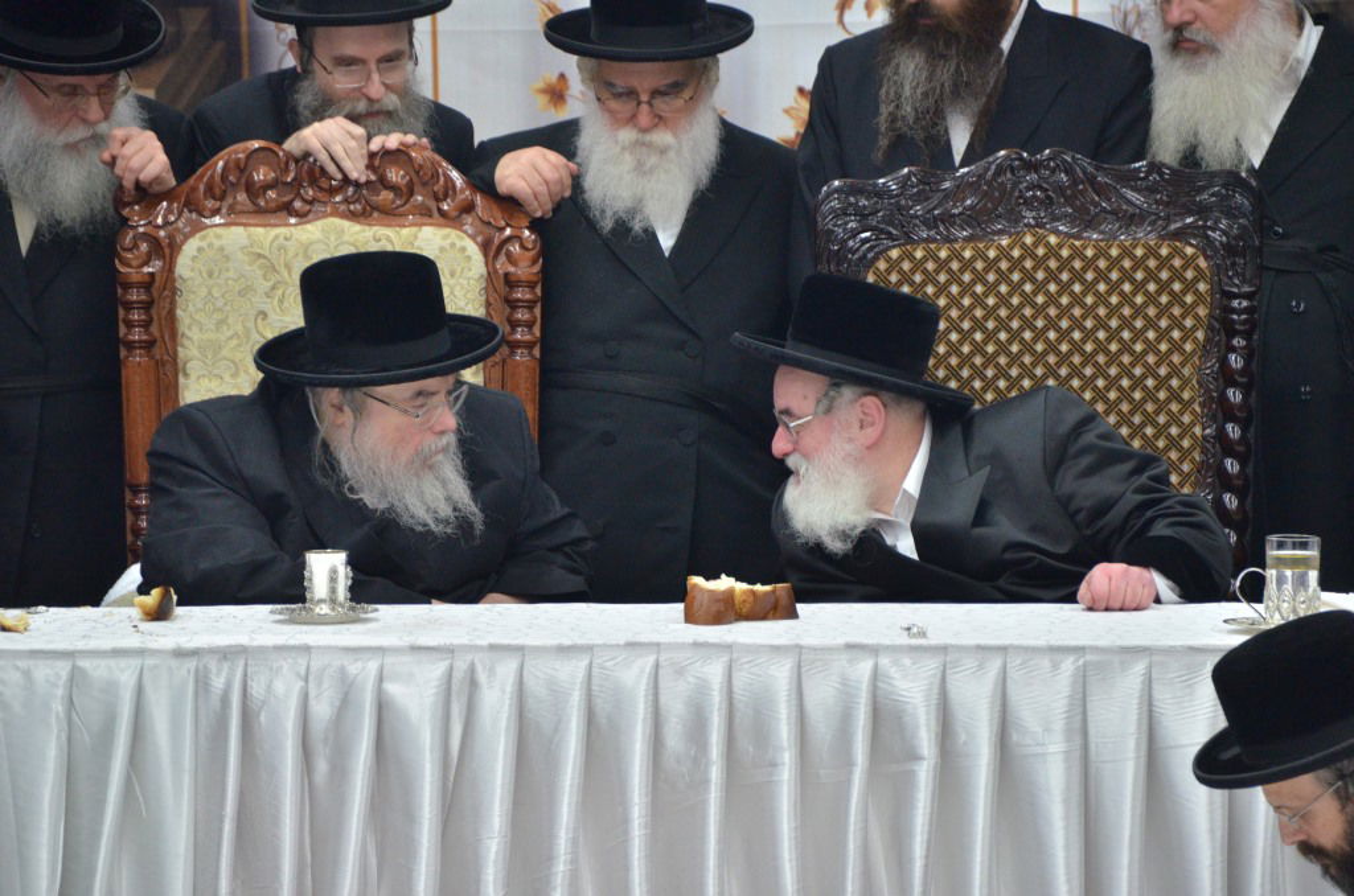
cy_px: 448
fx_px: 14073
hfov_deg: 5.5
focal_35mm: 375
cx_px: 677
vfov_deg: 3.6
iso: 1600
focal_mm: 250
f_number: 5.6
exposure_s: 1/125
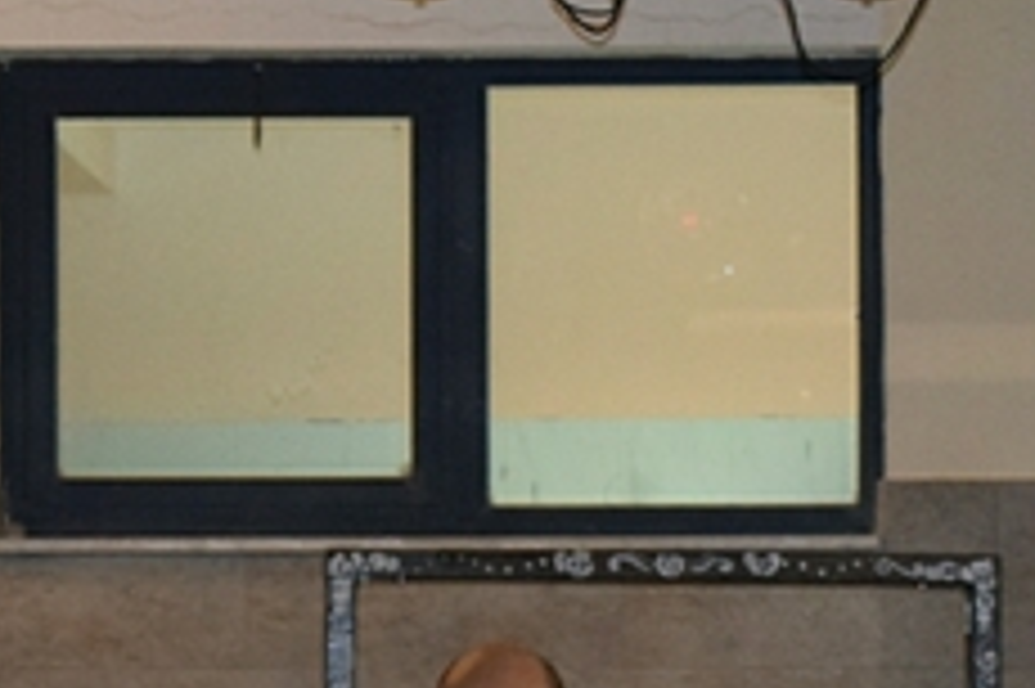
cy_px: 1001
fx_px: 10319
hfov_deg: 5.7
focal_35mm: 359
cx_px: 760
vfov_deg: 3.8
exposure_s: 1/60
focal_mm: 55
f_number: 5.6
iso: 2000
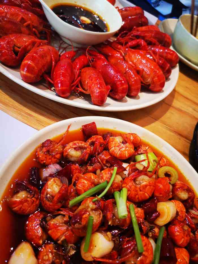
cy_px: 132
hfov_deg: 51.4
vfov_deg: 65.3
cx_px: 99
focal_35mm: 27
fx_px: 206
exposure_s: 1/50
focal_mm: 4.75
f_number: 1.8
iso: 400
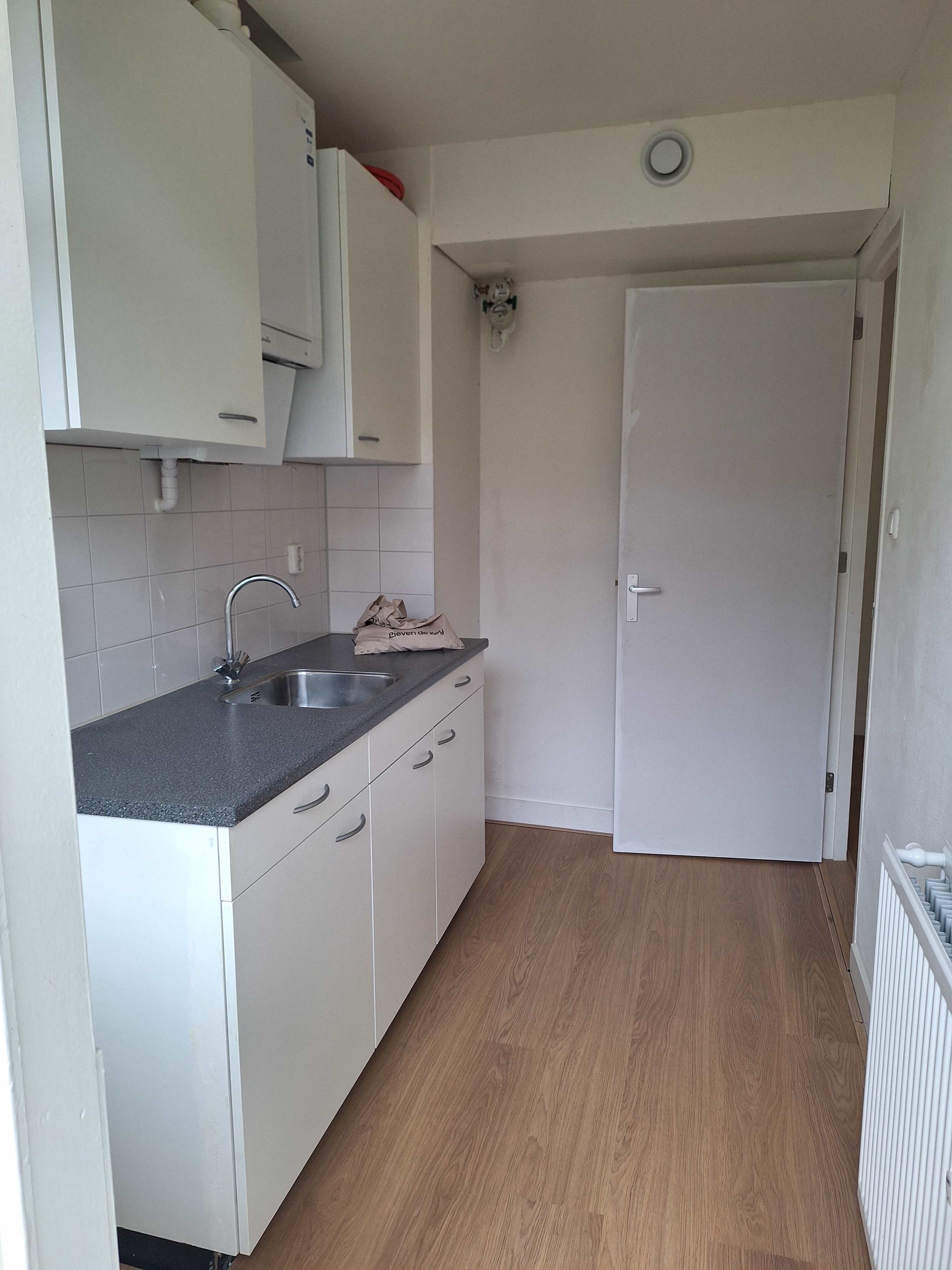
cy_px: 635
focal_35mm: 23
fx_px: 843
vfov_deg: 73.9
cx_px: 476
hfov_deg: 58.9
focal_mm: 5.54
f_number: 1.8
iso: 200
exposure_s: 1/50
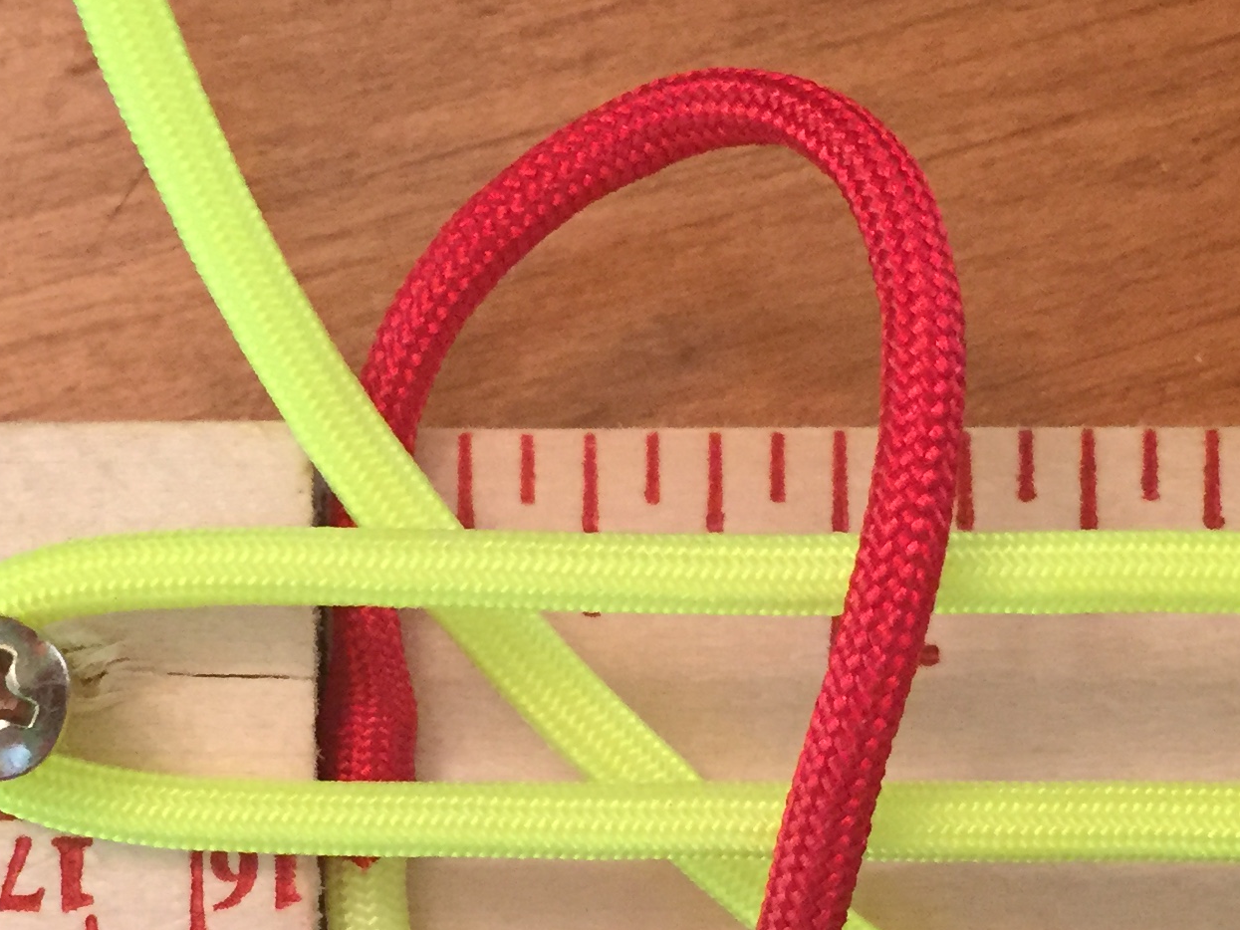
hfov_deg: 25.7
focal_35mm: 76
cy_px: 591
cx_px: 581
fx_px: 2723
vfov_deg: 19.3
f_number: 2.2
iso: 200
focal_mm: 4.15
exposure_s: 1/30
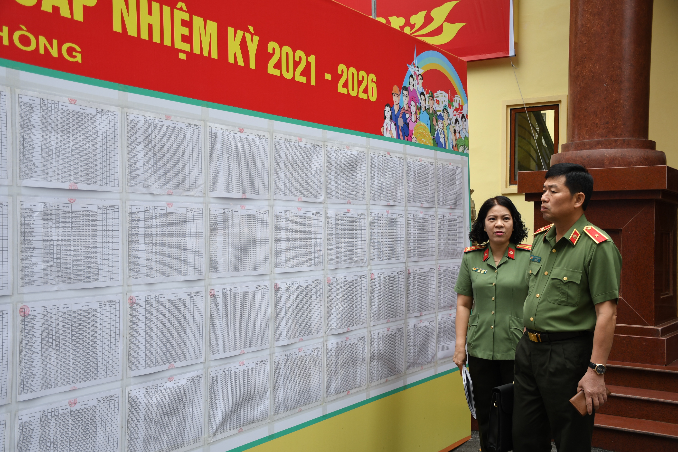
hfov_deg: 43.6
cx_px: 339
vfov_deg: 29.9
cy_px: 226
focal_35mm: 45
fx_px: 847
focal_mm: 30
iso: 200
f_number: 4.5
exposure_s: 1/200
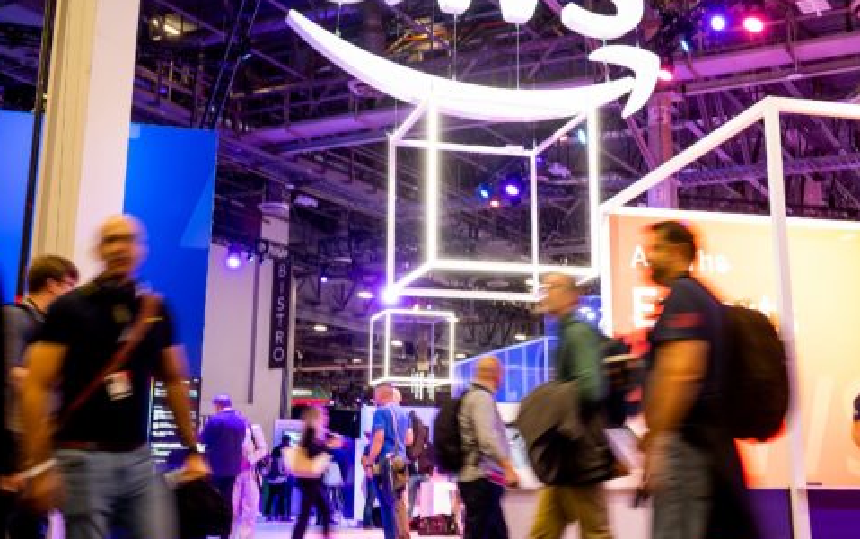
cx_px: 473
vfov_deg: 25.7
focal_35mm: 50
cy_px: 176
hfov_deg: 40.2
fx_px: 1173
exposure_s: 1/10
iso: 280
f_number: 4
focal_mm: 38
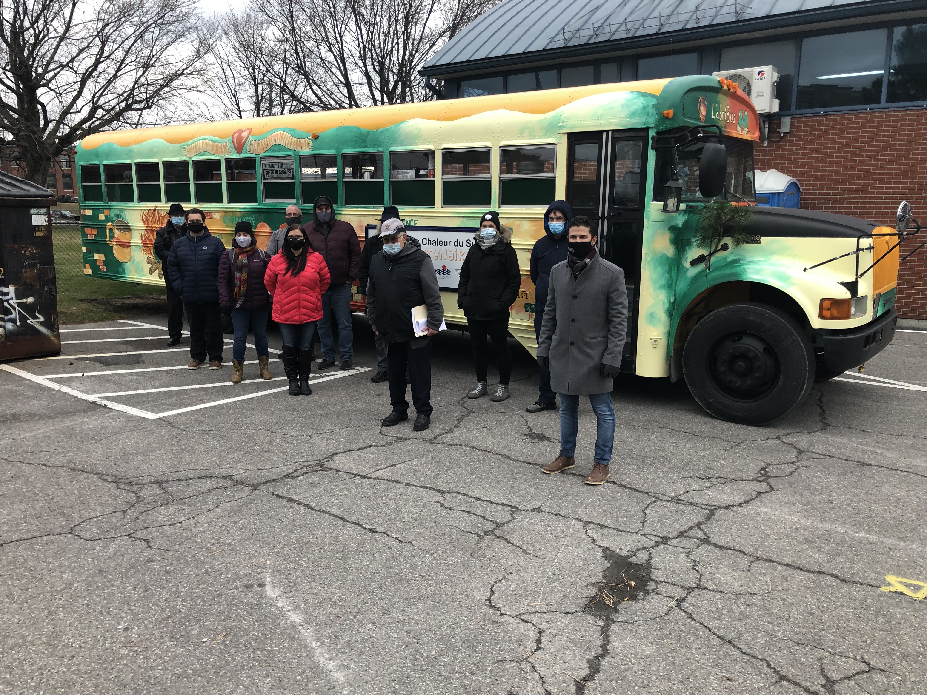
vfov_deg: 49.7
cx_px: 464
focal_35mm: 28
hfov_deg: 63.4
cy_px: 348
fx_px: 750
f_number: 1.8
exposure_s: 1/40
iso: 20
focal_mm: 3.99
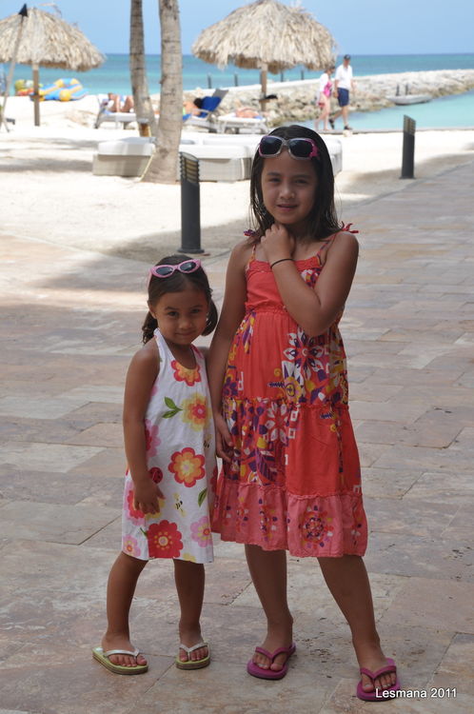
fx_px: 1723
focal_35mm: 87
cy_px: 357
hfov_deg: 15.7
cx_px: 237
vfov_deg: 23.4
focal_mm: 58
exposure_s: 1/400
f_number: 10
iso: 250
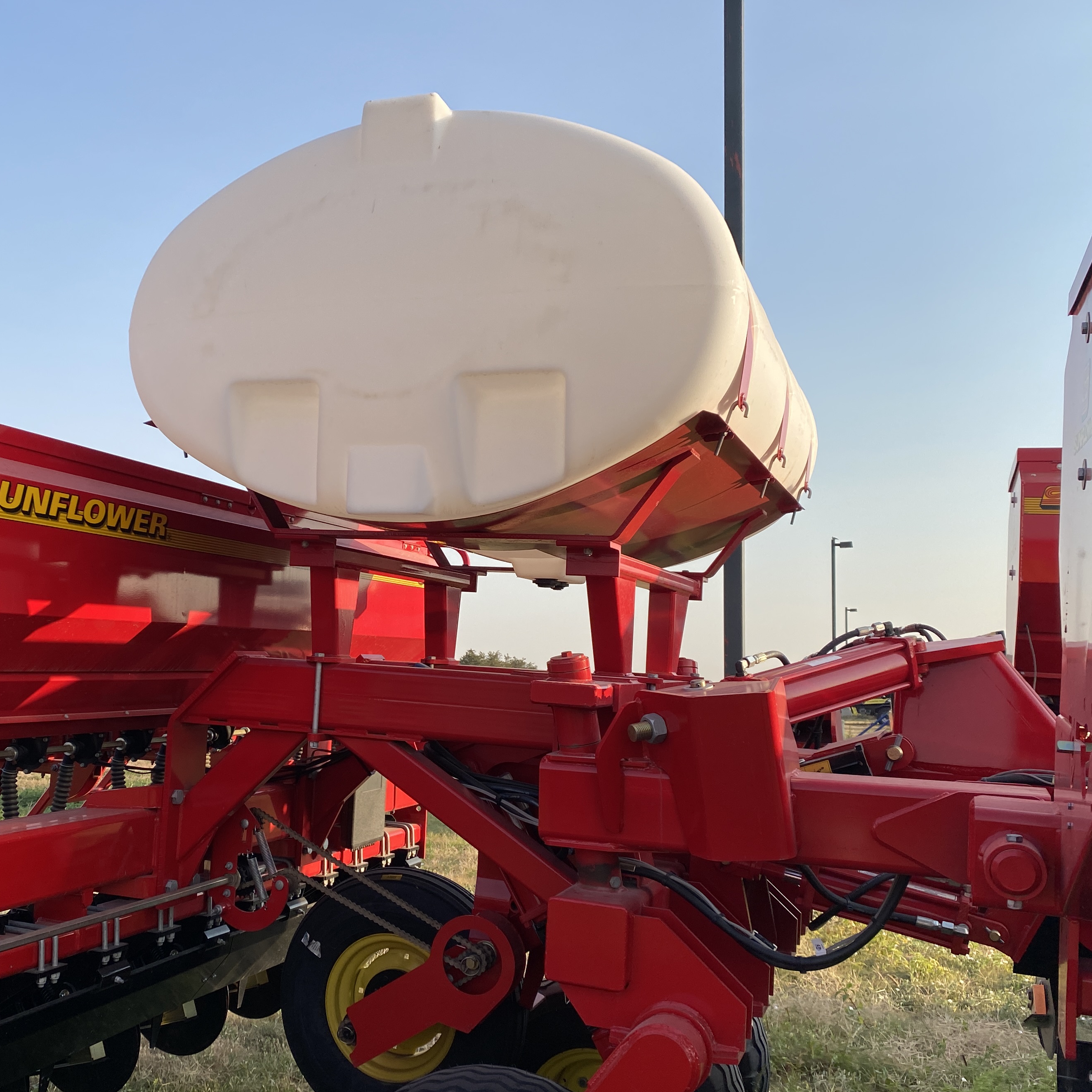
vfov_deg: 47.2
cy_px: 578
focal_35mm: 35
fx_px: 1249
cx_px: 417
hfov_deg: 46.8
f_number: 1.8
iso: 32
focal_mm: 4.25
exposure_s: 1/1245
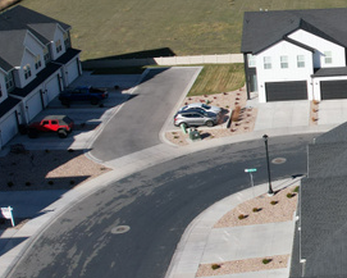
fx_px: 801
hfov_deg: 22.0
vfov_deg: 19.6
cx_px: 449
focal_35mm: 78
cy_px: 98
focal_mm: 8.38
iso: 200
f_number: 2.8
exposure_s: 1/3200
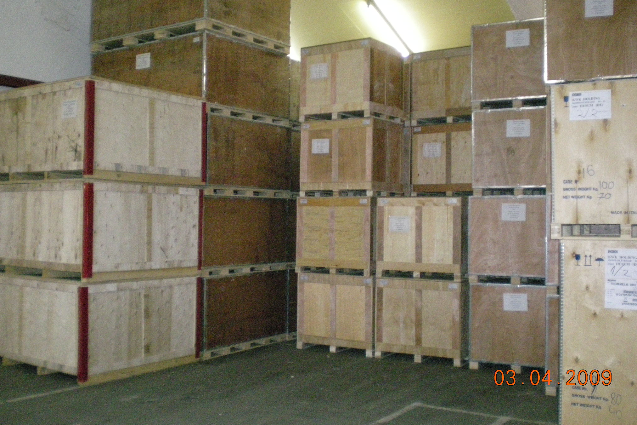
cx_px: 317
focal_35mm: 40
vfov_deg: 33.4
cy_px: 186
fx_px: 708
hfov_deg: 48.5
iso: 800
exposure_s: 1/60
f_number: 3.1
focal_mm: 6.3
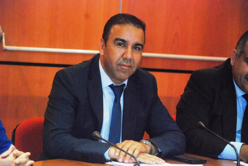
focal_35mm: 128
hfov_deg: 16.0
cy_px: 83
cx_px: 124
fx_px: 880
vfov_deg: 10.8
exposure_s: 1/60
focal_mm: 85
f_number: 6.3
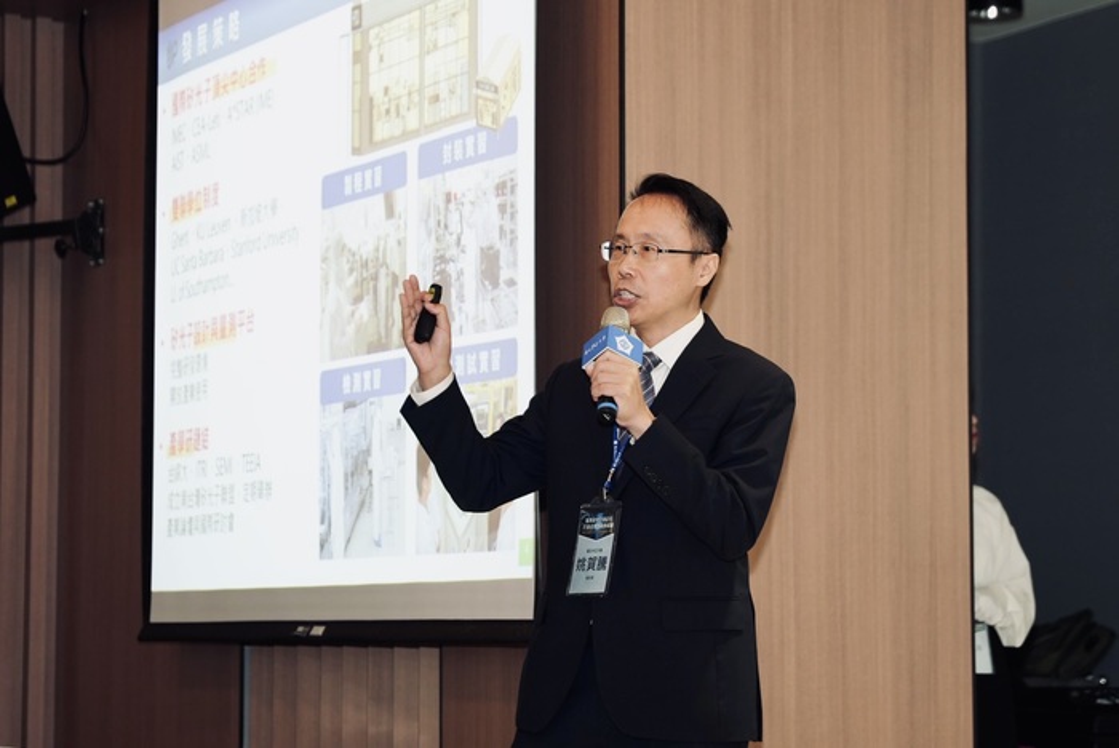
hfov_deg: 19.4
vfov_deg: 13.1
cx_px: 560
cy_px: 374
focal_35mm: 105
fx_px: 3266
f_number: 2.8
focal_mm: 70
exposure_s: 1/160
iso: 800
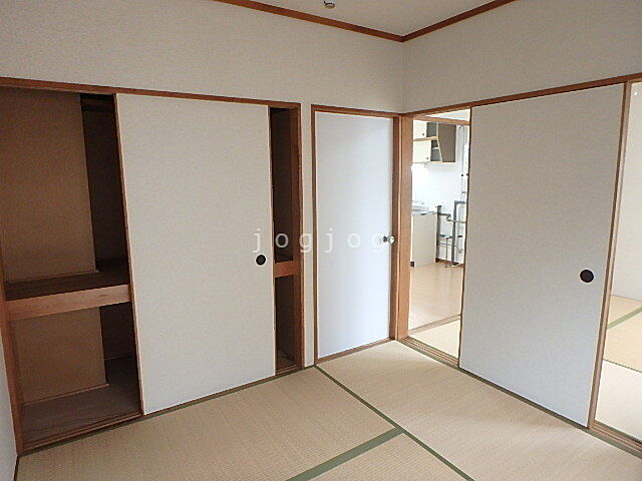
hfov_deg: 79.0
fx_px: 389
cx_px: 321
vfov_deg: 63.4
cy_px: 240
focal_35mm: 21
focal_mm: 3.7
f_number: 3.5
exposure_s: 1/30
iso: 400
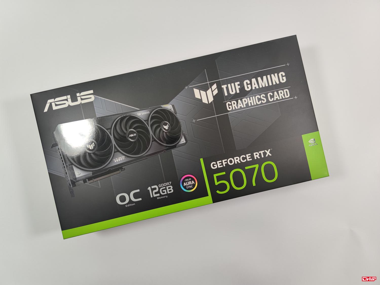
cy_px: 142
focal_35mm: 25
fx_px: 274
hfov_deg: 69.4
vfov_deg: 54.9
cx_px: 190
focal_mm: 6.78
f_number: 1.85
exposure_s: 1/100
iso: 60
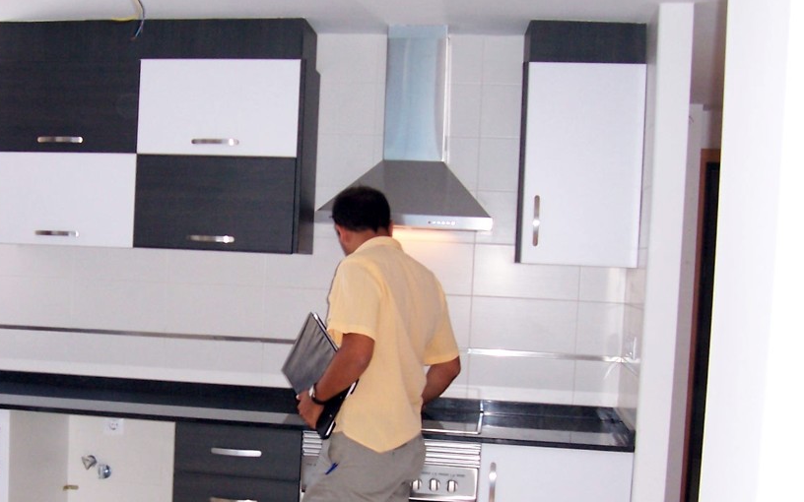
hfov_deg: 37.6
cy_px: 346
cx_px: 245
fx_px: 1161
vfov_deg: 24.3
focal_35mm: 53
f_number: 2.7
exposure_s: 1/60
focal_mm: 5.6
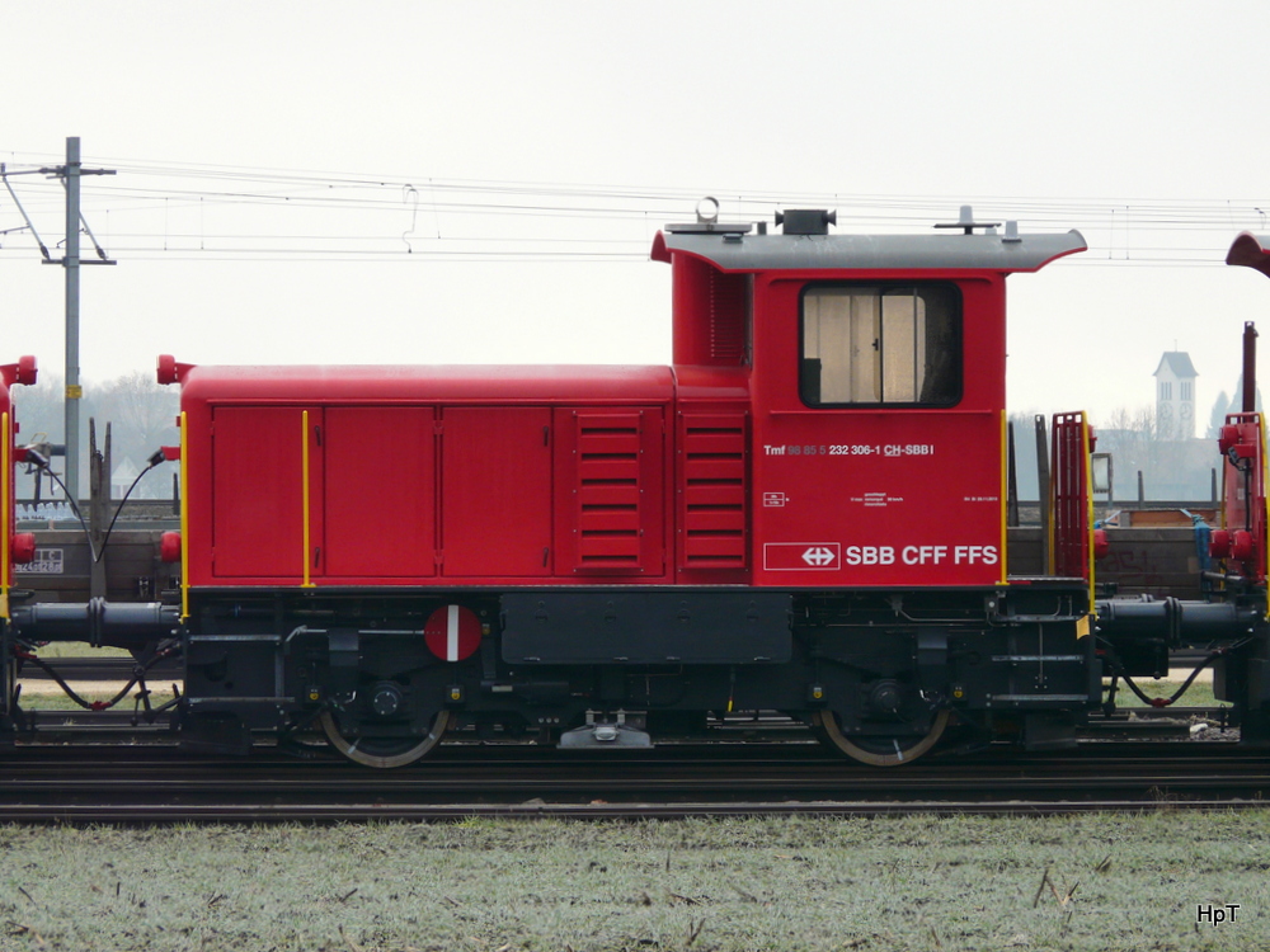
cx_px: 635
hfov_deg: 8.3
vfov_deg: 6.2
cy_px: 476
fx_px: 8768
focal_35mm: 239
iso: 100
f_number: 4
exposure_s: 1/200
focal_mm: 39.3
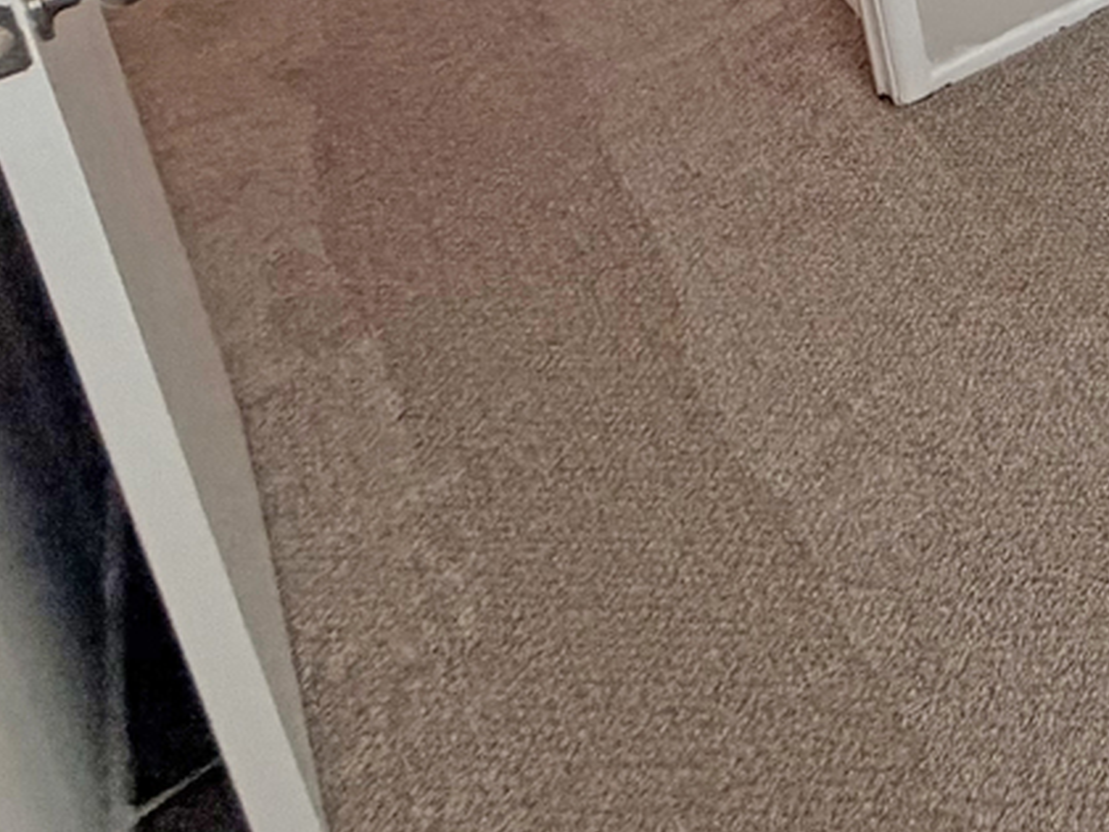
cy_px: -578
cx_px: 1817
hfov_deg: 25.0
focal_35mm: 48
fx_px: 1538
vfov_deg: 21.9
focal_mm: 2.22
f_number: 2.2
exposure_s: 1/120
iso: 250
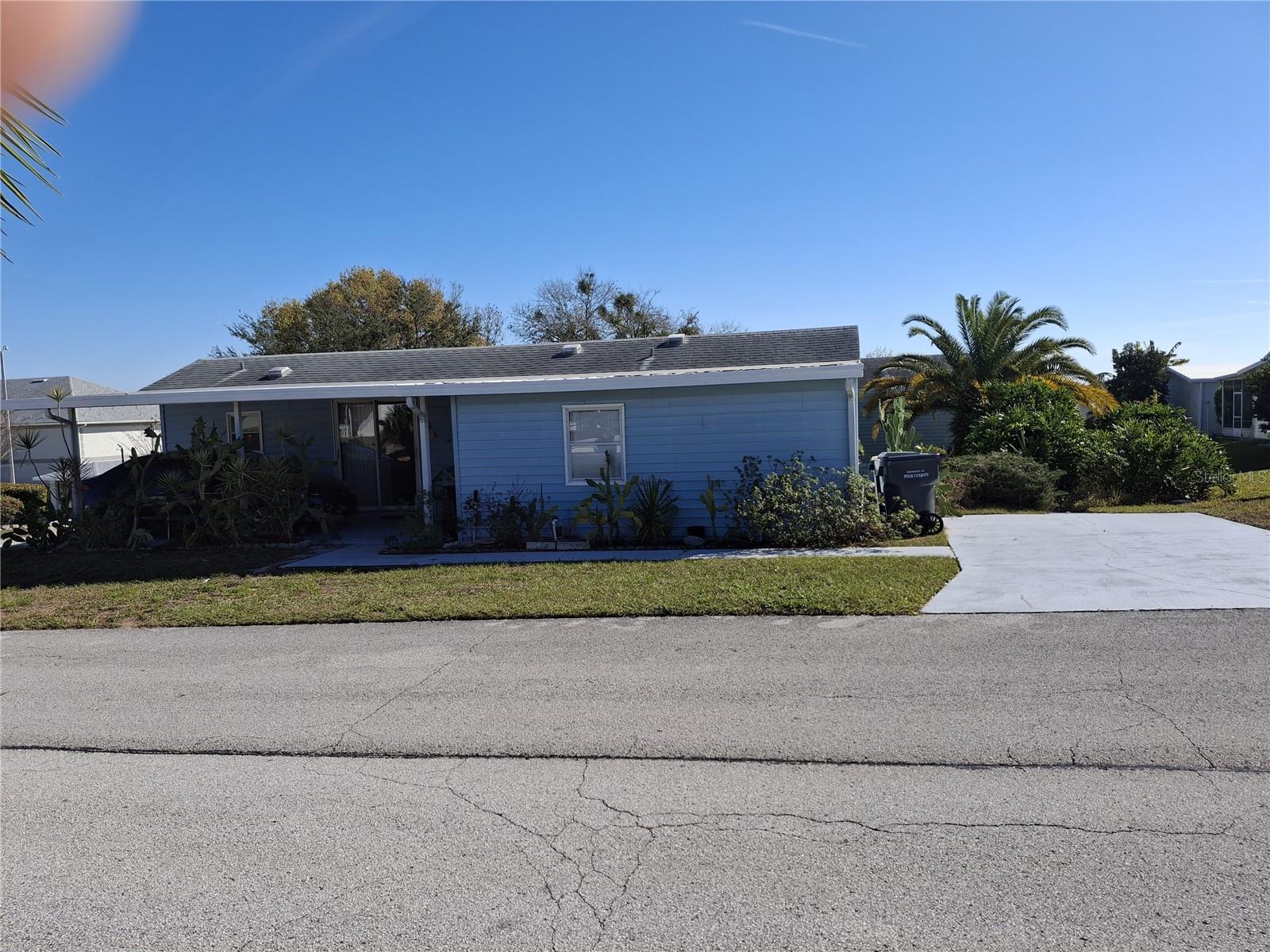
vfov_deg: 54.9
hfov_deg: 69.4
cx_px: 635
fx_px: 917
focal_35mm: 25
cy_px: 476
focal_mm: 4.69
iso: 32
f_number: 1.8
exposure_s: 1/2020
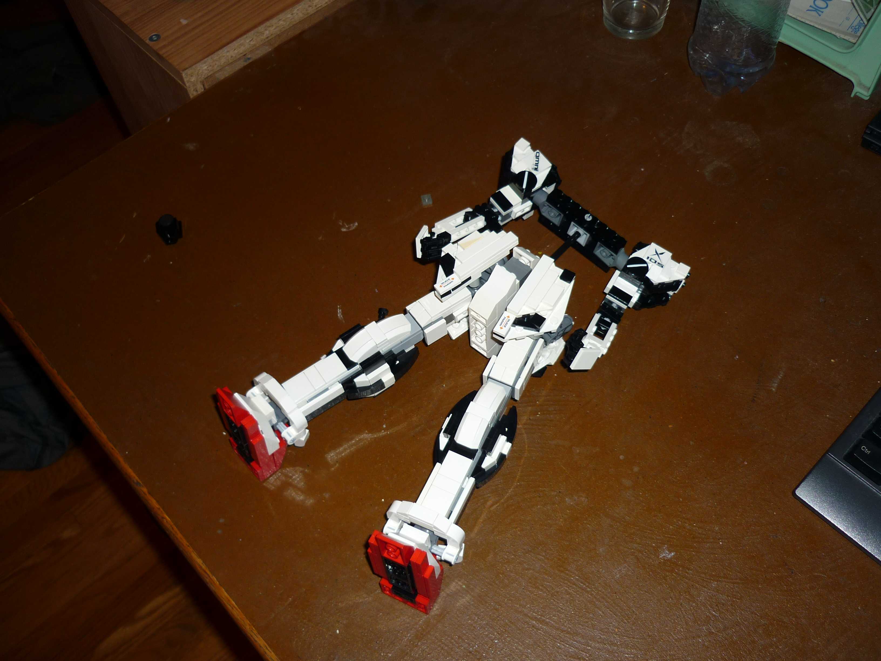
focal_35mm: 33
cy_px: 330
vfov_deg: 42.9
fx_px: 840
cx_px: 440
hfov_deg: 55.4
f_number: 2.8
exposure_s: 1/30
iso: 100
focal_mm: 5.5
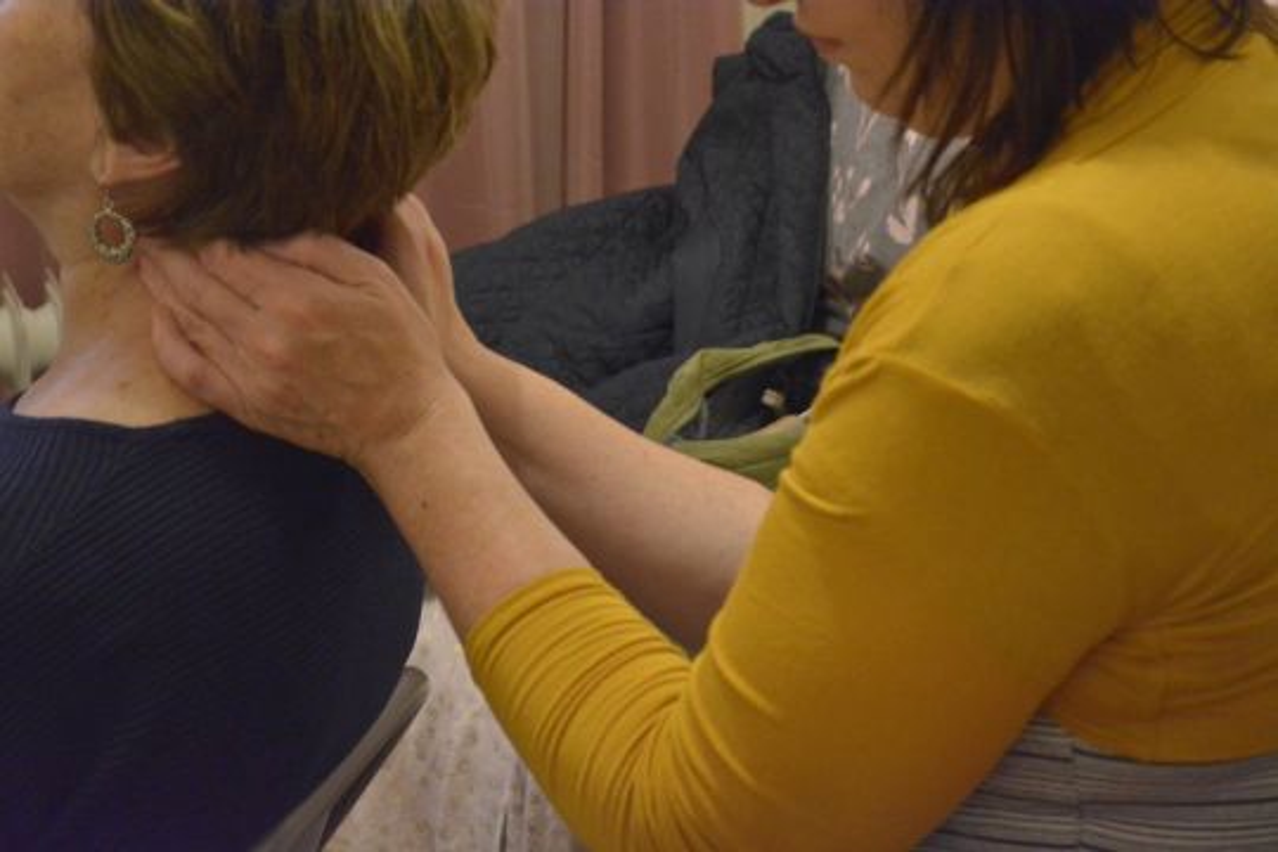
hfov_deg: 24.6
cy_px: 426
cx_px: 639
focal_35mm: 82
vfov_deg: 16.6
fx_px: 2929
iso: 2500
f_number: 5.6
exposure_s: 1/50
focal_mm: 55
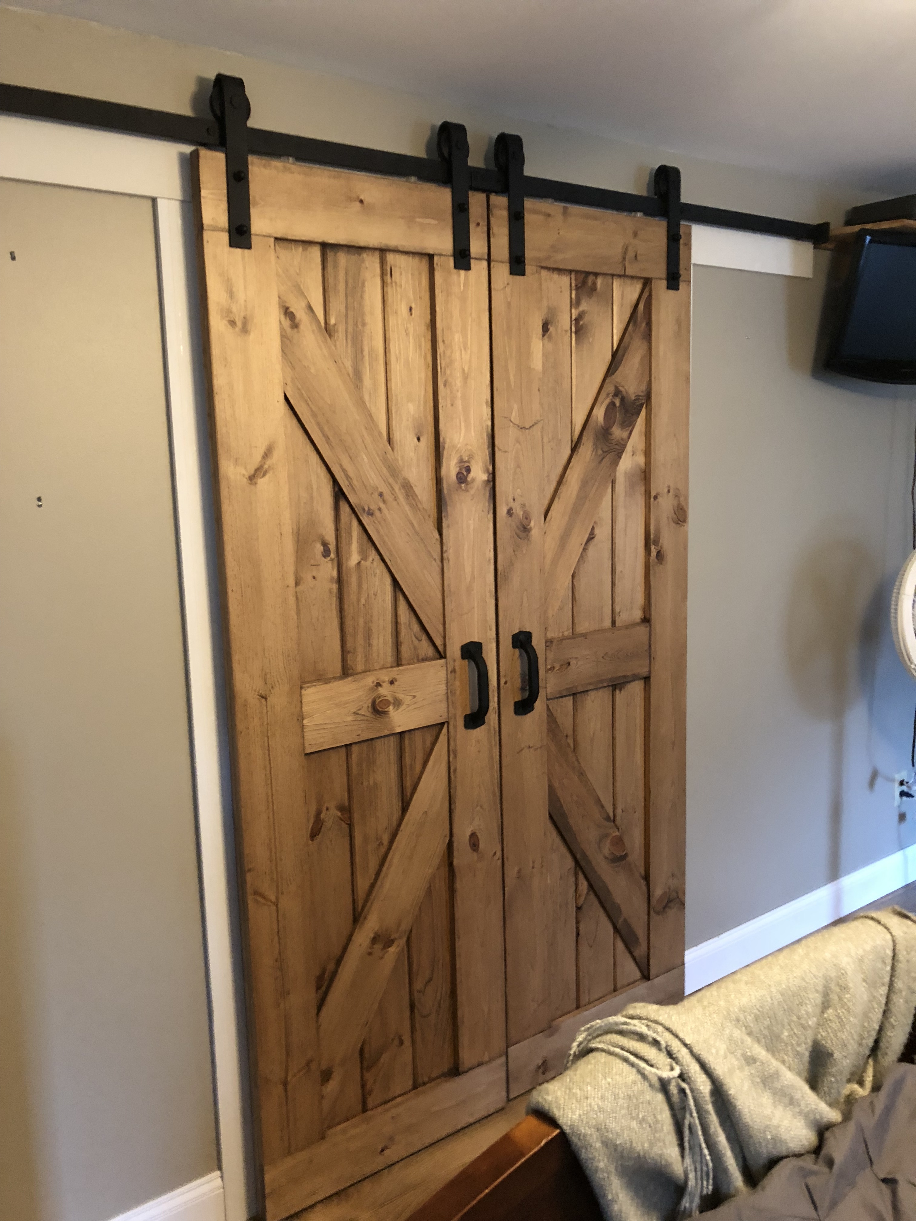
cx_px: 458
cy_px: 610
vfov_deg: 63.4
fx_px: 988
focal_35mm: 28
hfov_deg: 49.7
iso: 80
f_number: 1.8
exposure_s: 1/5
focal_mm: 3.99
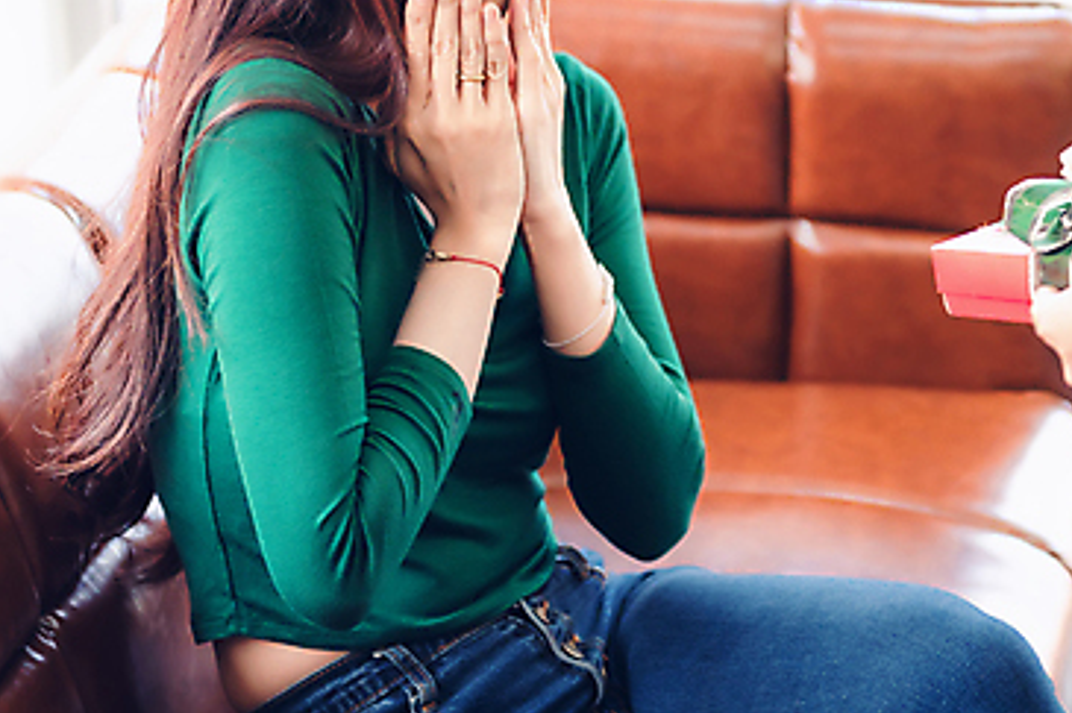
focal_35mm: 115
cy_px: 179
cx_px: 772
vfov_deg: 11.9
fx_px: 3423
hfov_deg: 17.7
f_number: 2.8
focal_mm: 70
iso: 200
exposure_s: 1/400
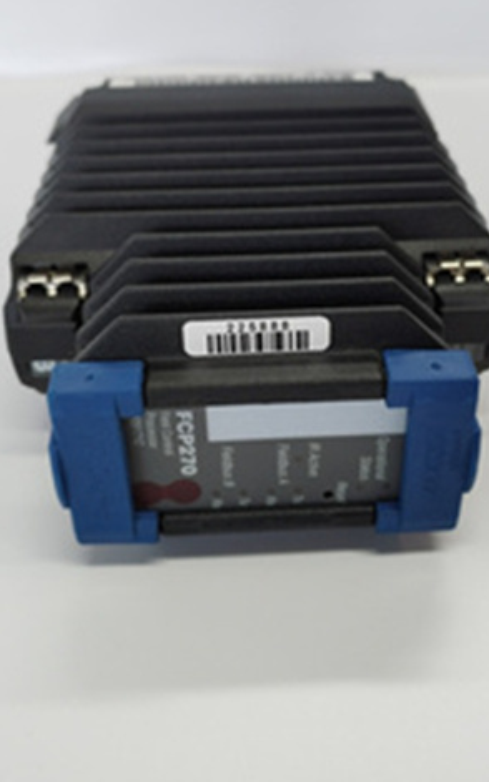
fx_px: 831
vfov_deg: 50.2
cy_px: 337
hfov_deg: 32.7
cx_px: 276
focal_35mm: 39
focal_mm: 4.75
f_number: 1.8
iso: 179
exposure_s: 1/50
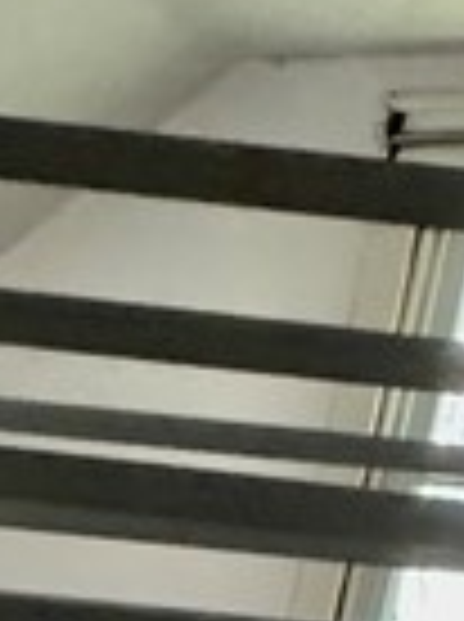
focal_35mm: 104
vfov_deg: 12.5
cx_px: -162
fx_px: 1864
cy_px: 1665
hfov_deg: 13.6
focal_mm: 2.22
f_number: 2.2
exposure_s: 1/60
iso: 1250
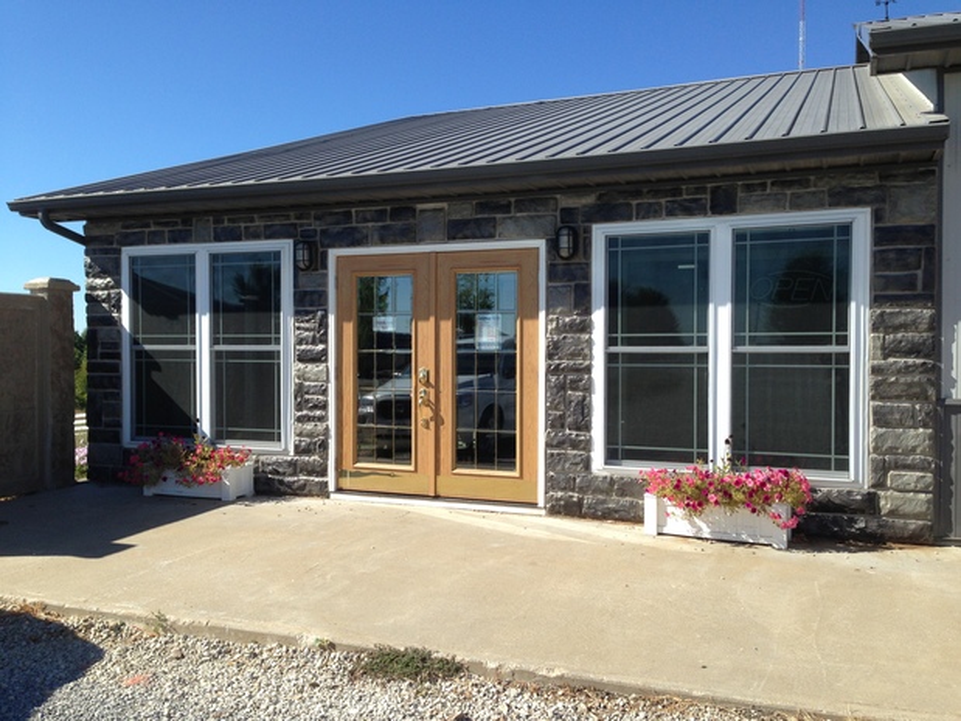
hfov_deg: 55.4
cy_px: 360
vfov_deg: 42.9
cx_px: 480
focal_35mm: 33
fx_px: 916
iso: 50
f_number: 2.4
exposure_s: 1/1178
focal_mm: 4.13
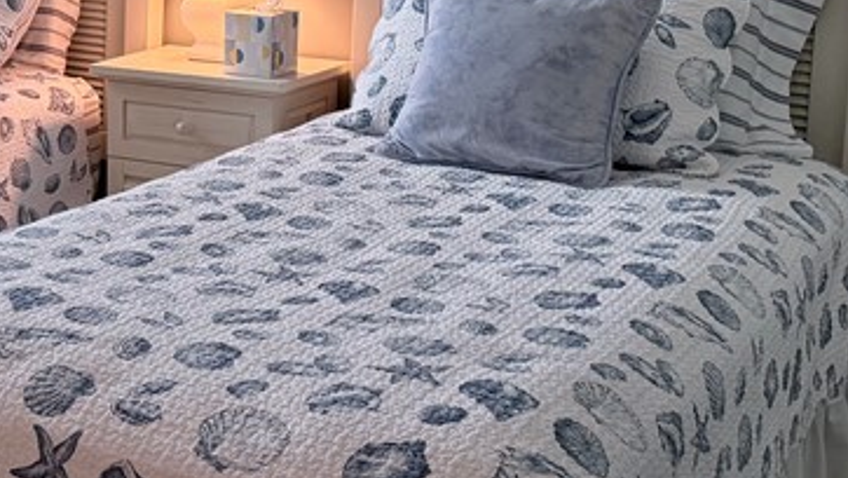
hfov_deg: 27.2
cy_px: 49
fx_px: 1665
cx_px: 23
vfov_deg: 16.1
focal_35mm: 74
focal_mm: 6.76
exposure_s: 1/195
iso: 200
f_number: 1.78
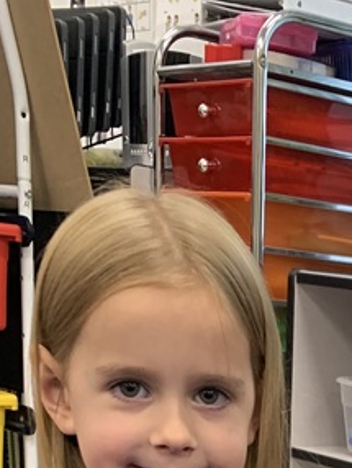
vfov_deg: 17.4
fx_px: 1259
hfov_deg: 14.8
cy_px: 821
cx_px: 527
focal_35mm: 93
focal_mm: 4.25
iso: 160
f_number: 1.8
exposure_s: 1/60
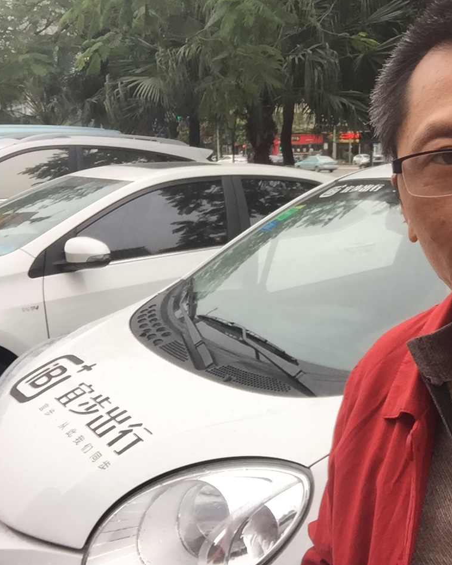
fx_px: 686
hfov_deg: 36.0
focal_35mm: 41
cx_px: 310
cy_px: 285
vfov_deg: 44.8
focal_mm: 2.65
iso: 40
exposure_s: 1/33
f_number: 2.2
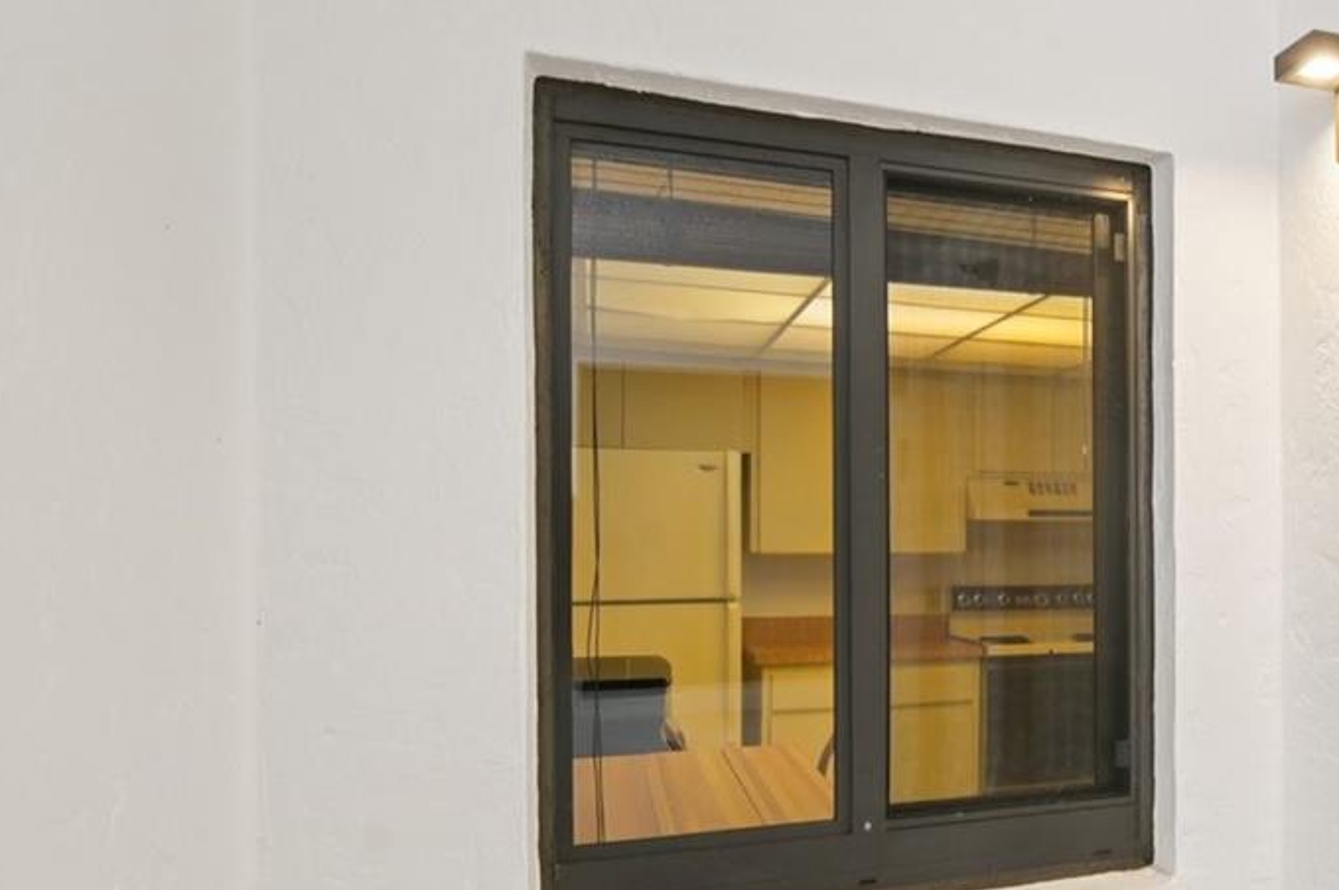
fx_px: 1226
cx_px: 1313
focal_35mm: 33
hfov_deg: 48.2
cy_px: 540
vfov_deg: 39.7
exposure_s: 1/60
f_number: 8
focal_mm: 14
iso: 400
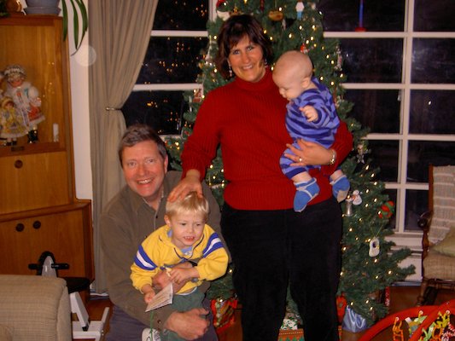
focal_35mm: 47
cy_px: 170
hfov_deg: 40.4
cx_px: 228
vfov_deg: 30.9
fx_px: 618
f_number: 3.4
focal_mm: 7.7
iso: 200
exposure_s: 1/60
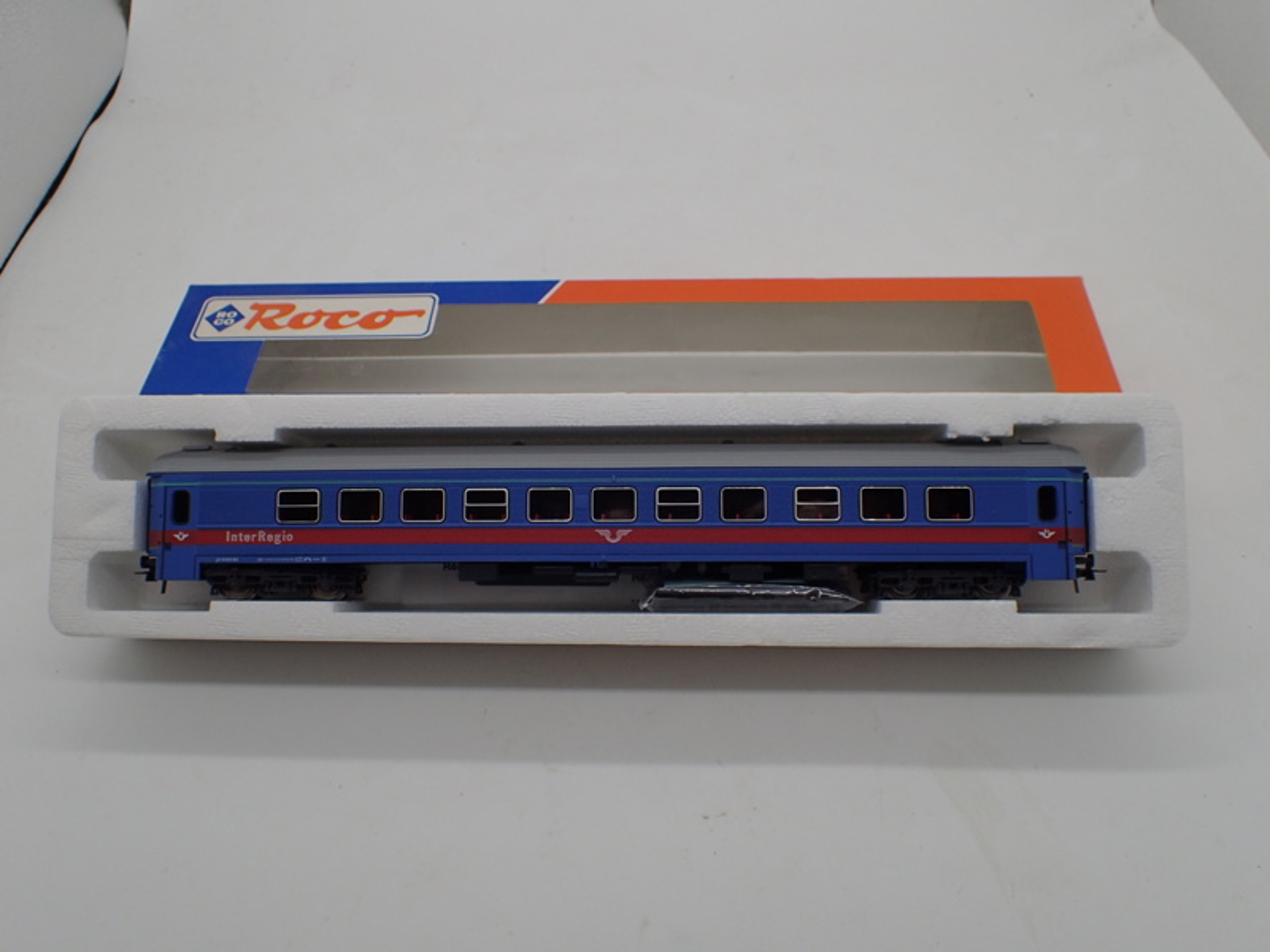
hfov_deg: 60.0
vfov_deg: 46.8
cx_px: 635
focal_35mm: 30
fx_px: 1101
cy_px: 476
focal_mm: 5.5
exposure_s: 1/320
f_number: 3.2
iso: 100
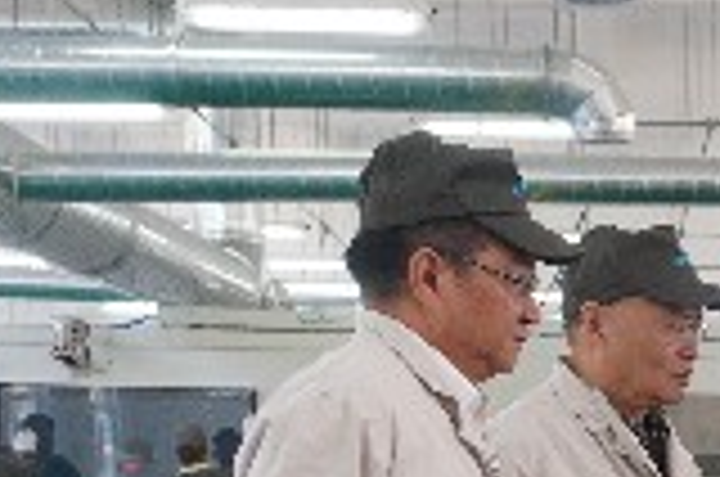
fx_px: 1876
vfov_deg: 13.6
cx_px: 774
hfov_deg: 20.8
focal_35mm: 94
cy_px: 736
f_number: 4
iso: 1250
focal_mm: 20
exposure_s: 1/160
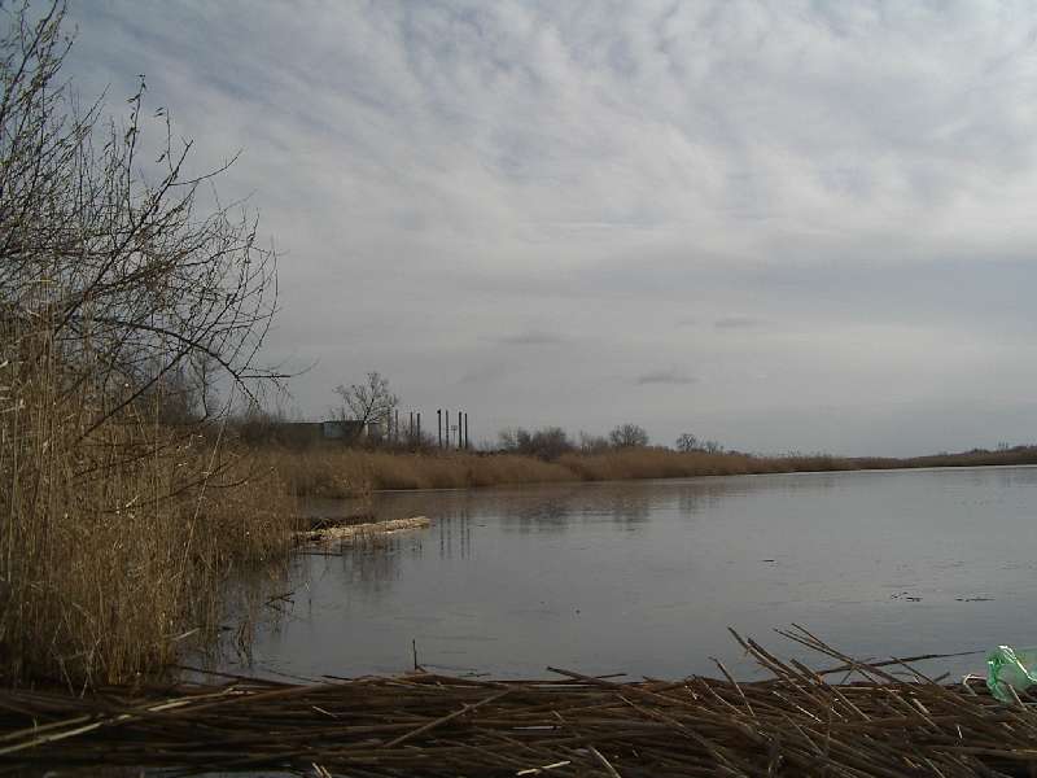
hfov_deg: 49.0
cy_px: 389
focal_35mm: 38
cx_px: 518
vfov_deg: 37.7
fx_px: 1138
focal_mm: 5.8
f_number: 4.8
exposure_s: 1/800
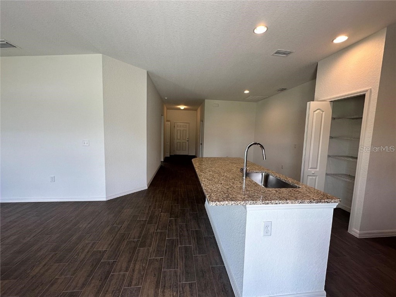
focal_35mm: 14
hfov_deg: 102.1
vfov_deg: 85.7
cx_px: 198
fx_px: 160
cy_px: 148
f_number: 2.2
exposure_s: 1/120
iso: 125
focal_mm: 2.22
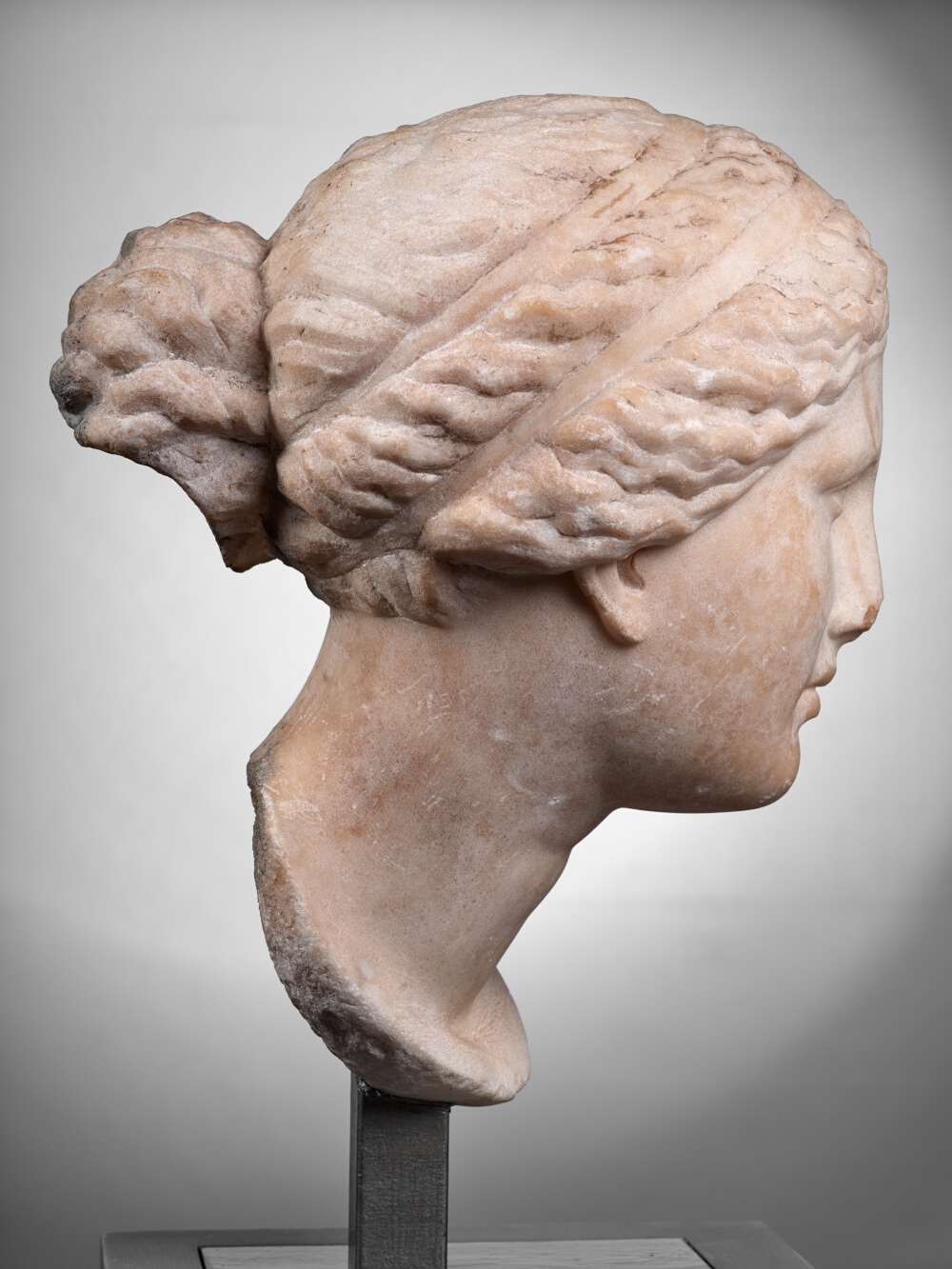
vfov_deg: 30.7
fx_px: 2310
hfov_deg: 23.3
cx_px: 476
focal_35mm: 63
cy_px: 634
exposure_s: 1/125
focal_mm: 80
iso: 200
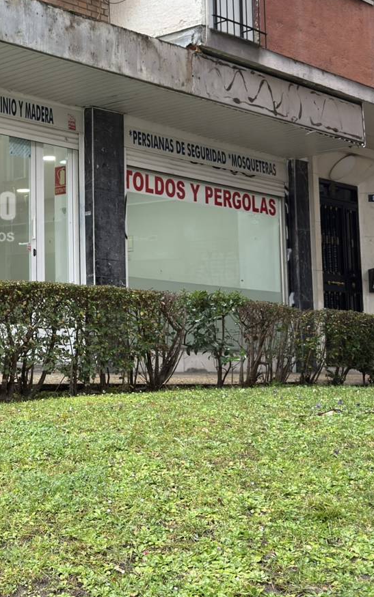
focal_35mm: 60
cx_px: -101
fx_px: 978
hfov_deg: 20.0
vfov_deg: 33.8
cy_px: 216
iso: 80
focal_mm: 6.76
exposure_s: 1/121
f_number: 1.78
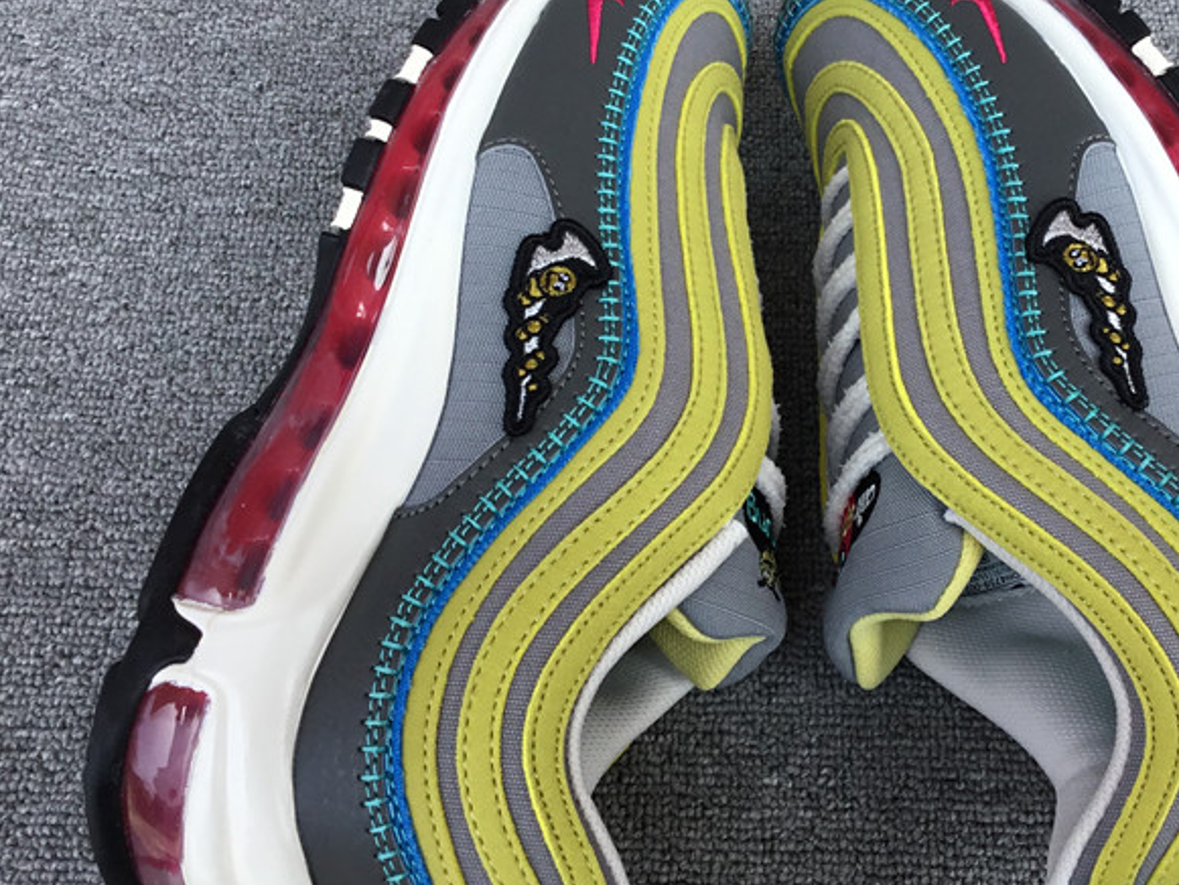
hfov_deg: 39.2
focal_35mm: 48
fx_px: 1635
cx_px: 777
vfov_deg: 30.2
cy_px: 391
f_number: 2.4
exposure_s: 1/515
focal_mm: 3.3
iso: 25
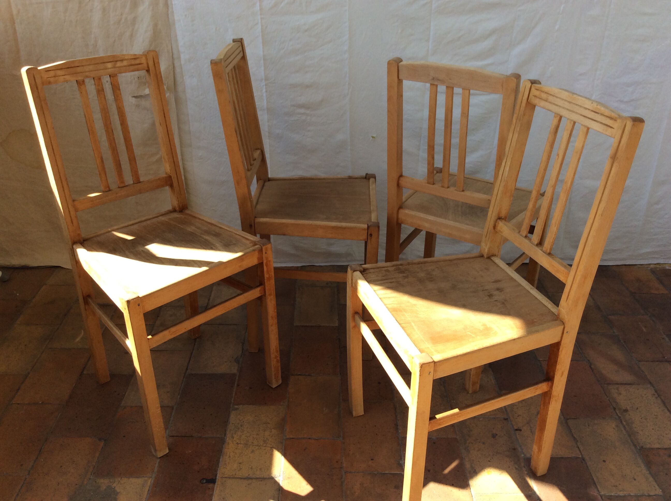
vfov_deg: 44.1
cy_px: 250
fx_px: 619
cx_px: 336
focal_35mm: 32
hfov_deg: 56.9
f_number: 2.4
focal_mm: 3.3
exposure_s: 1/241
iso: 32
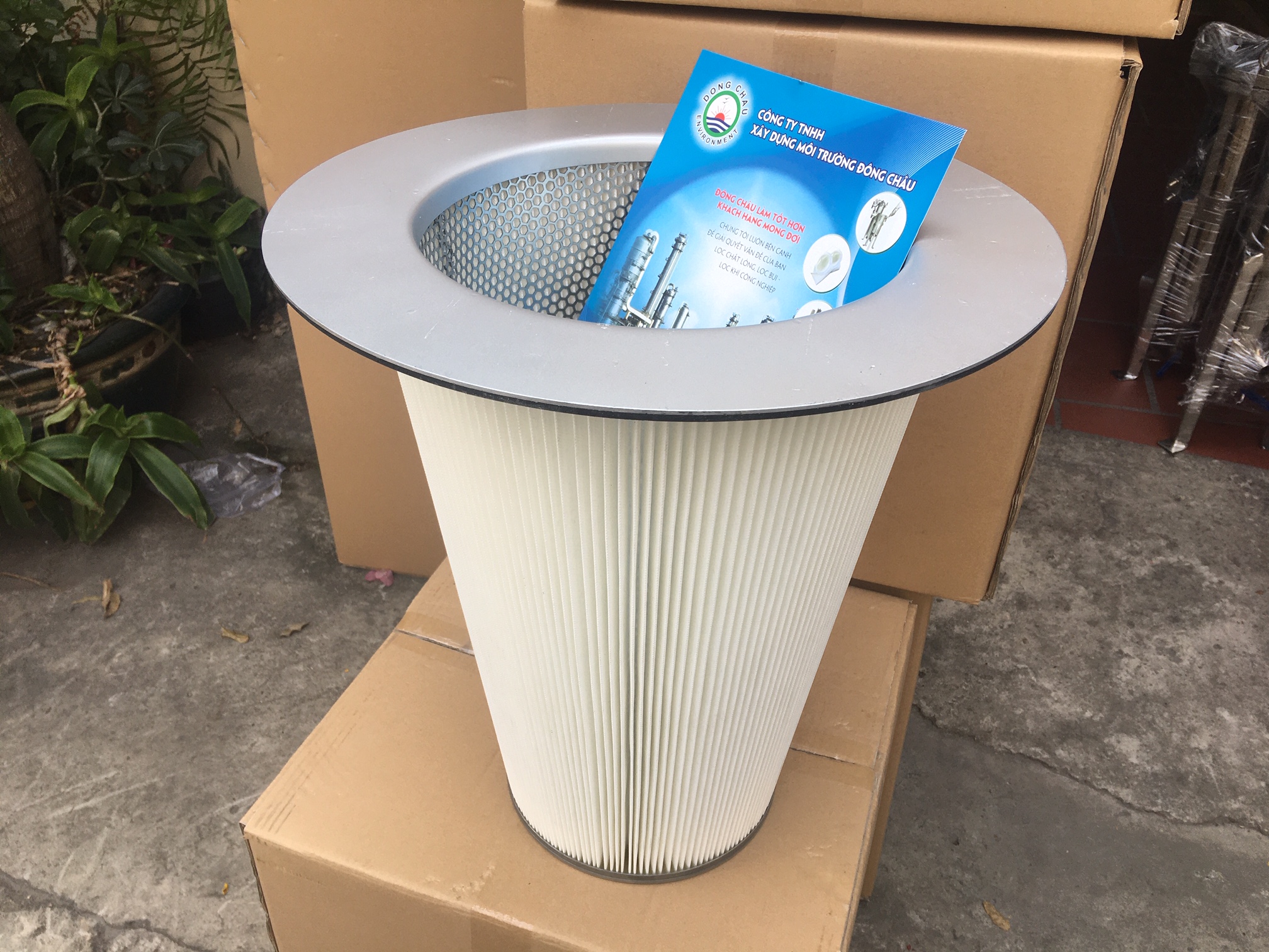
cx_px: 634
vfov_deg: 48.2
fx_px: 1063
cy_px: 476
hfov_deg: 61.7
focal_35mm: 29
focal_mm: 4.15
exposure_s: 1/225
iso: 25
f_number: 2.2
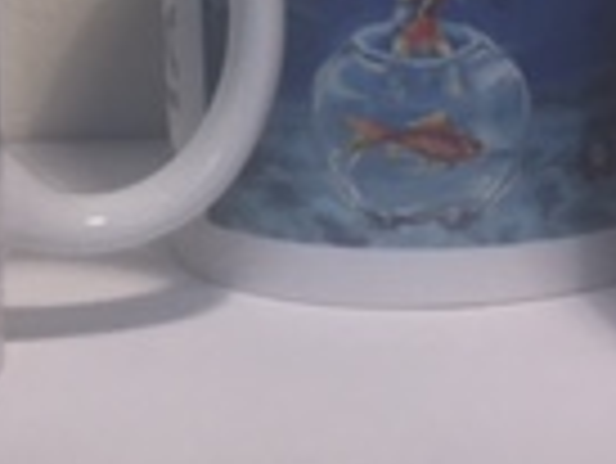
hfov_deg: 14.4
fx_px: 2404
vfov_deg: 10.9
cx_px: 616
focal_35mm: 135
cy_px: -5
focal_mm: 4.15
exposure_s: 1/50
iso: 32
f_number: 2.2
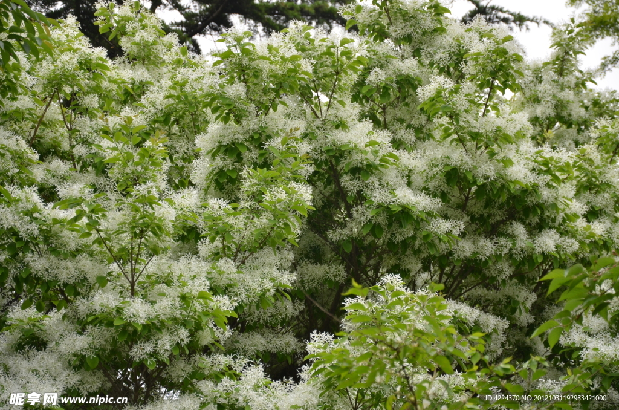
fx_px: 2316
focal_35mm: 135
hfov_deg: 15.2
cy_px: 205
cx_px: 310
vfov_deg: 10.1
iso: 140
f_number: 5.6
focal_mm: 90
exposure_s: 1/250
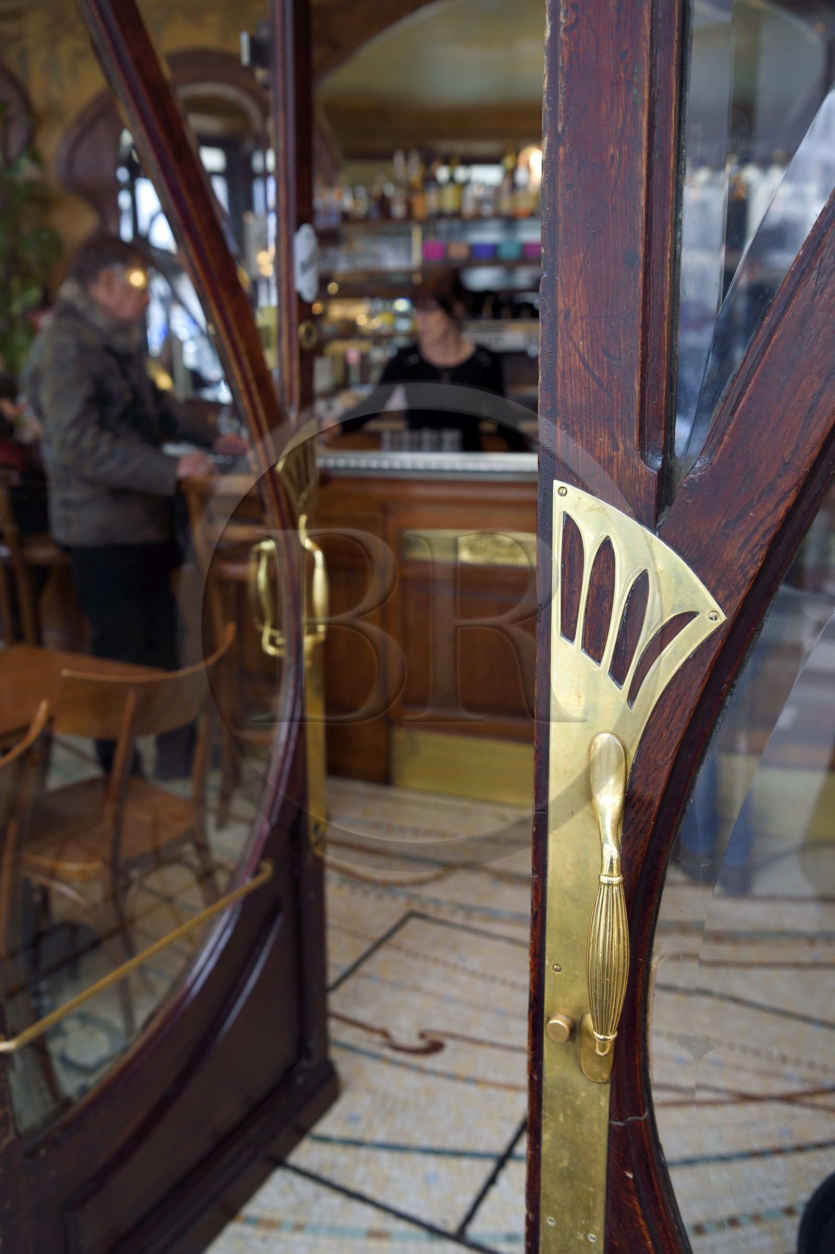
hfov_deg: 43.6
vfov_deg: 62.0
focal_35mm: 30
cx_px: 418
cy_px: 627
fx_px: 1045
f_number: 4.5
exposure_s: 1/60
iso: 400
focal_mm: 30
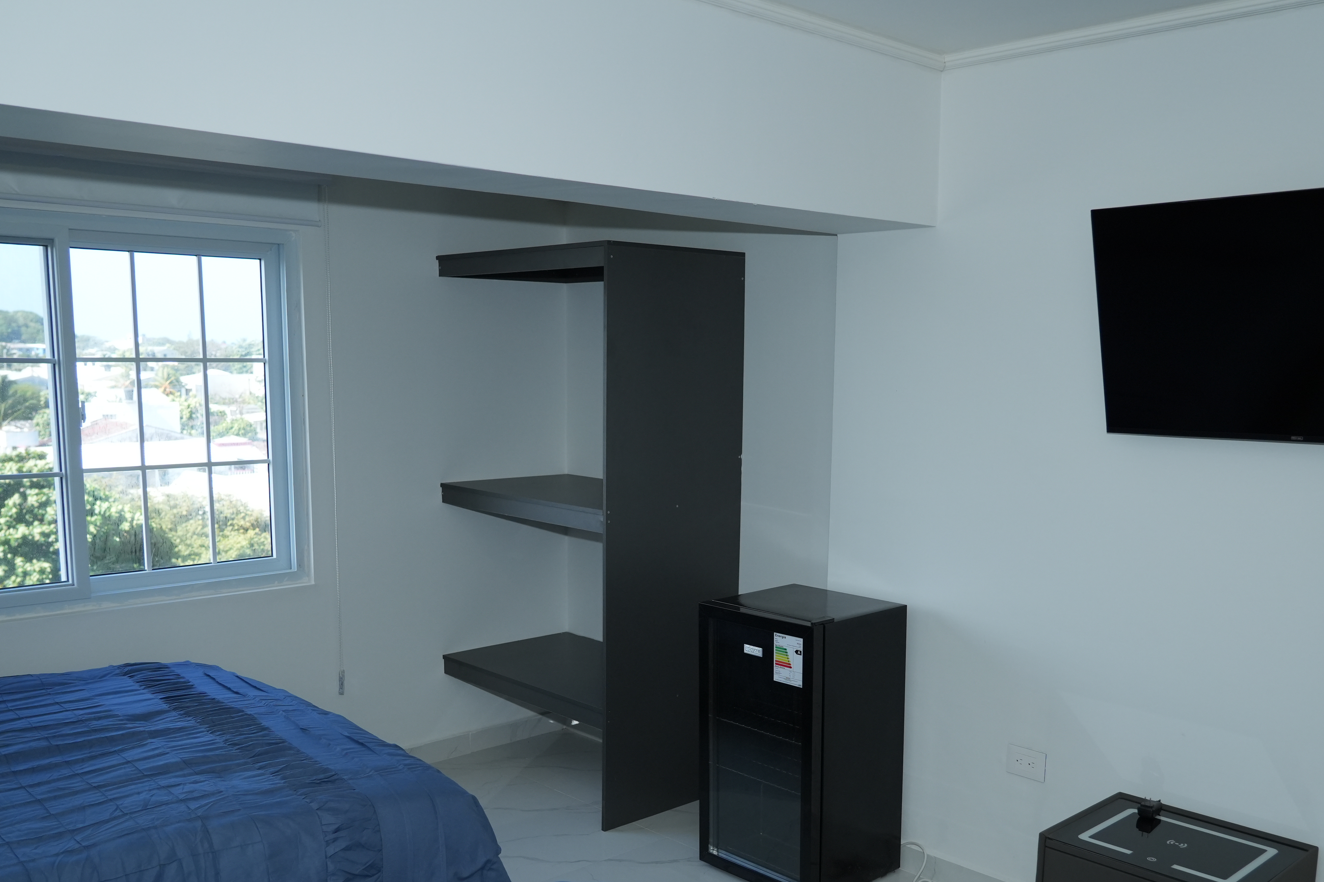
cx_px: 694
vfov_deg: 39.7
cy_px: 551
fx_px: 1214
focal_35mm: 33
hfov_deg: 57.2
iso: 1000
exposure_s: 1/2000
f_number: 4
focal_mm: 24
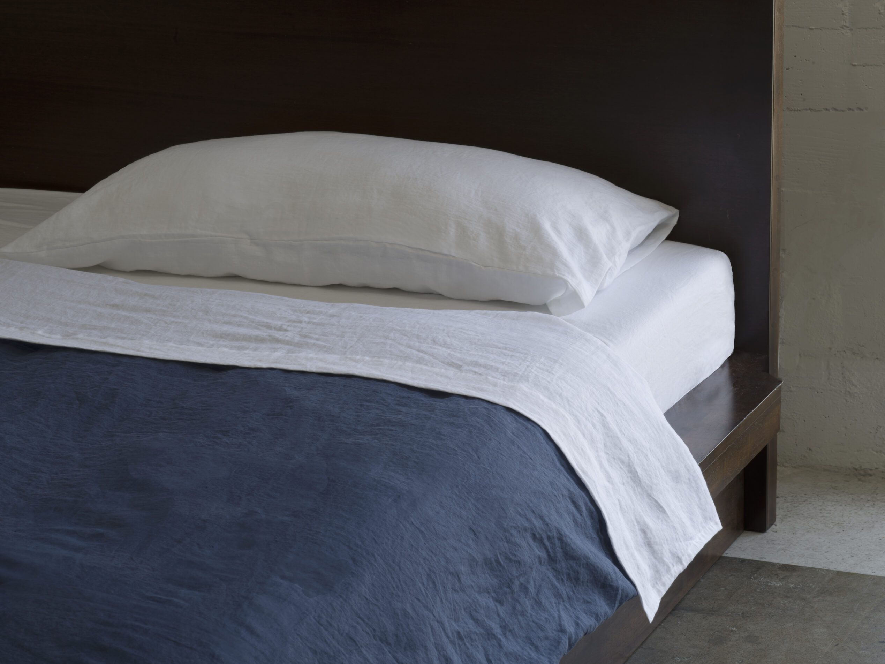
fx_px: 3043
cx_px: 441
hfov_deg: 16.5
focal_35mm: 119
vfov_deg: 12.5
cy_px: 334
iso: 100
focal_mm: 150
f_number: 20
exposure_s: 1/2
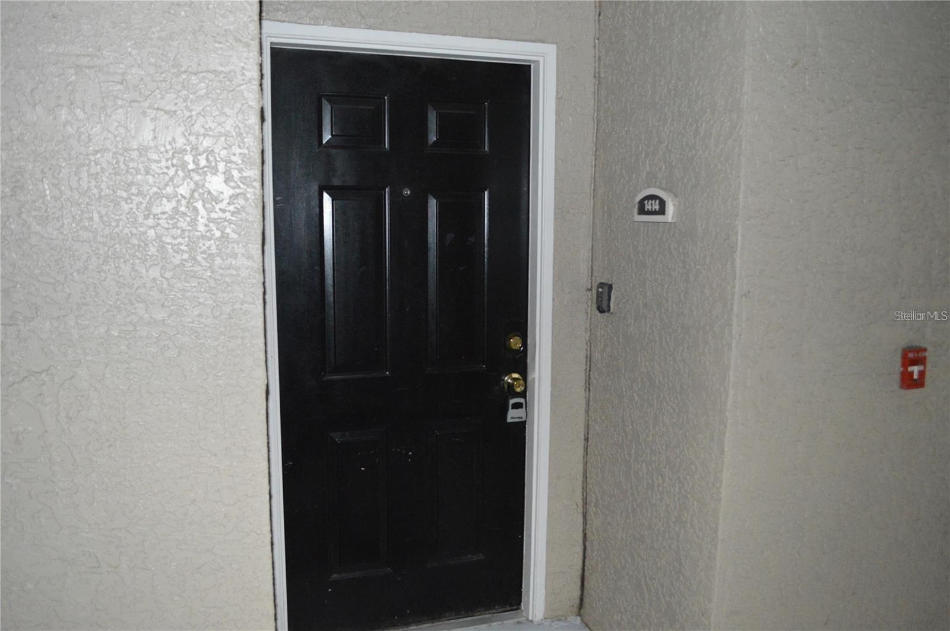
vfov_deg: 47.8
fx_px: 712
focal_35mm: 27
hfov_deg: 67.4
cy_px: 316
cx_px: 475
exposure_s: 1/60
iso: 3200
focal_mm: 18
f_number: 3.5
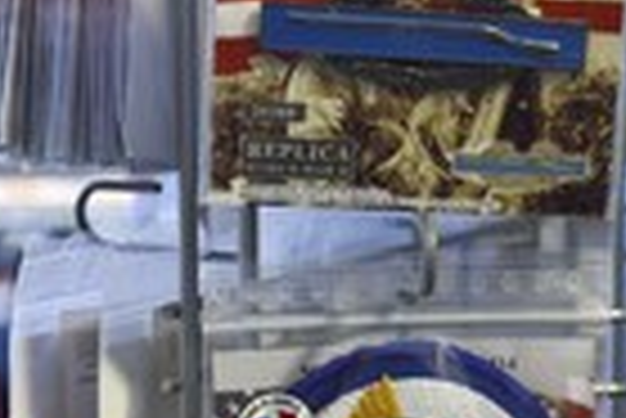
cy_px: 175
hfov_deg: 16.6
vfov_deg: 11.4
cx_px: 585
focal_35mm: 121
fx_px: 2106
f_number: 7.1
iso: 1600
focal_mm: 40
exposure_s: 1/60
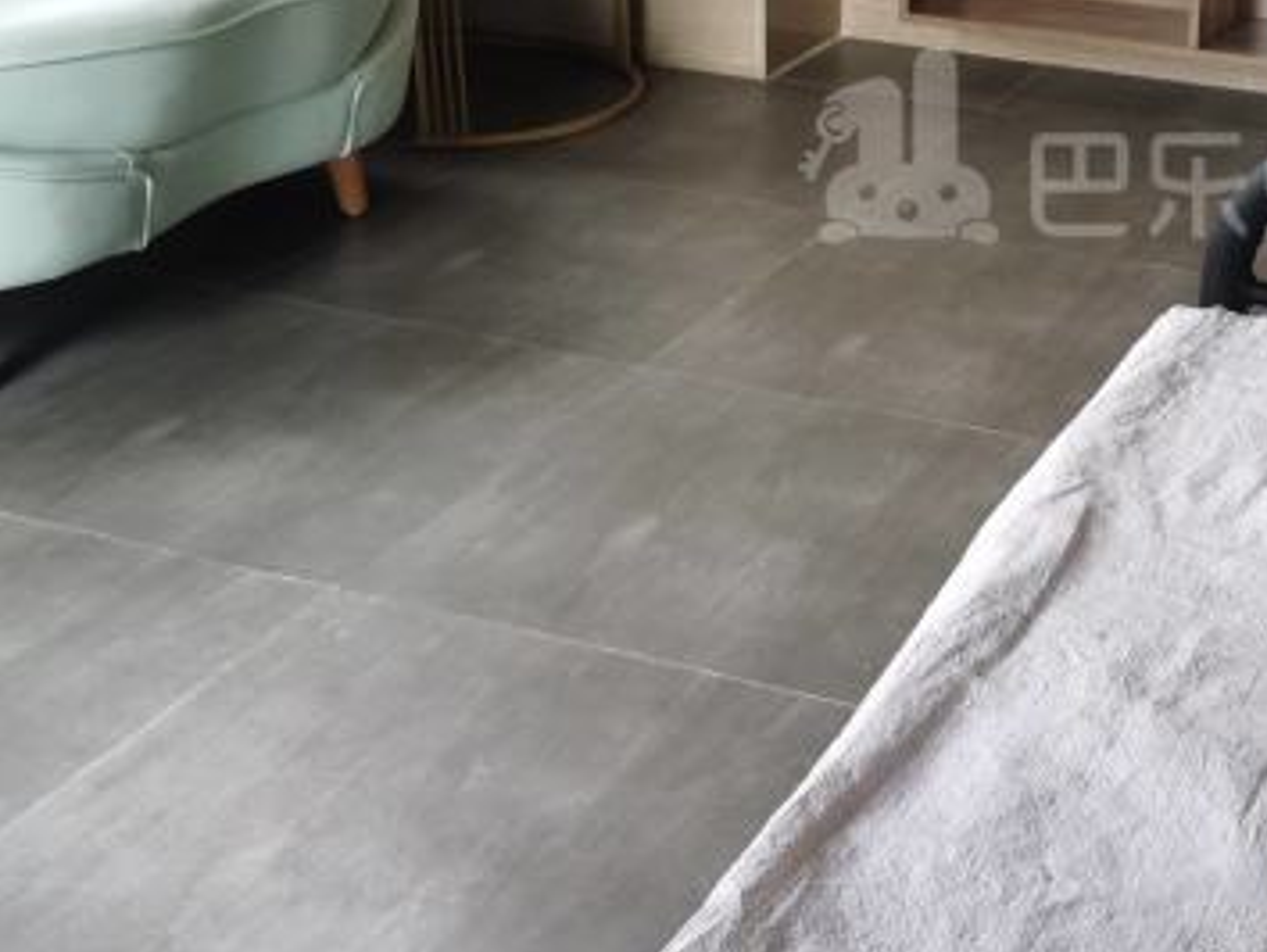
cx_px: 1084
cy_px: 147
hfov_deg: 30.6
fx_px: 2234
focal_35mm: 61
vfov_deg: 23.6
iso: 100
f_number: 1.6
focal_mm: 5.56
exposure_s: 1/50
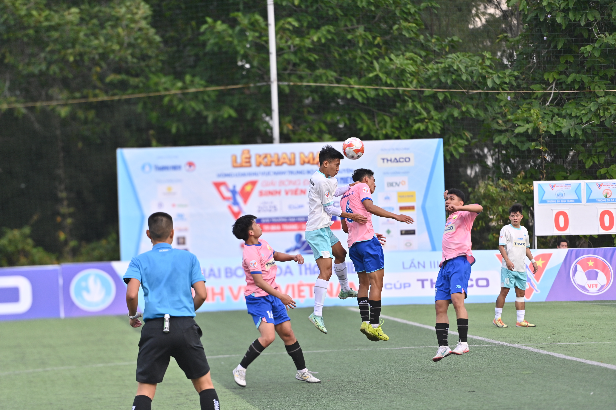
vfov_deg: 6.9
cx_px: 308
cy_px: 205
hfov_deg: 10.3
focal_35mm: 200
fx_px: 3421
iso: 320
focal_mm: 200
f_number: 2.8
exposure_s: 1/1250
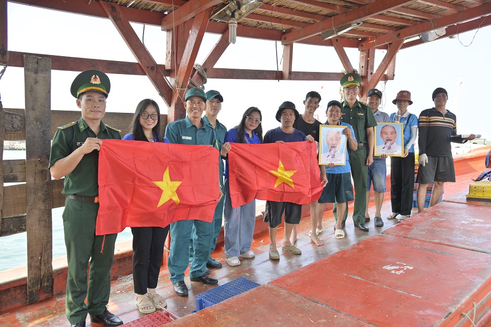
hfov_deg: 67.4
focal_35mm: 27
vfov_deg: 47.9
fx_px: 368
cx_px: 246
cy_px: 164
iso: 100
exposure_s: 1/125
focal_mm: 27
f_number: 5
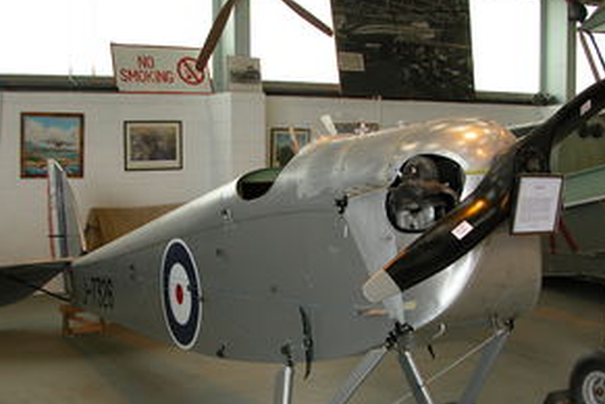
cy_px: 233
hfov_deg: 39.5
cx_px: 266
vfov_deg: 27.0
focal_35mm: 50
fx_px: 840
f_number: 3.2
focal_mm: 8.9
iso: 100
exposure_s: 1/63.3
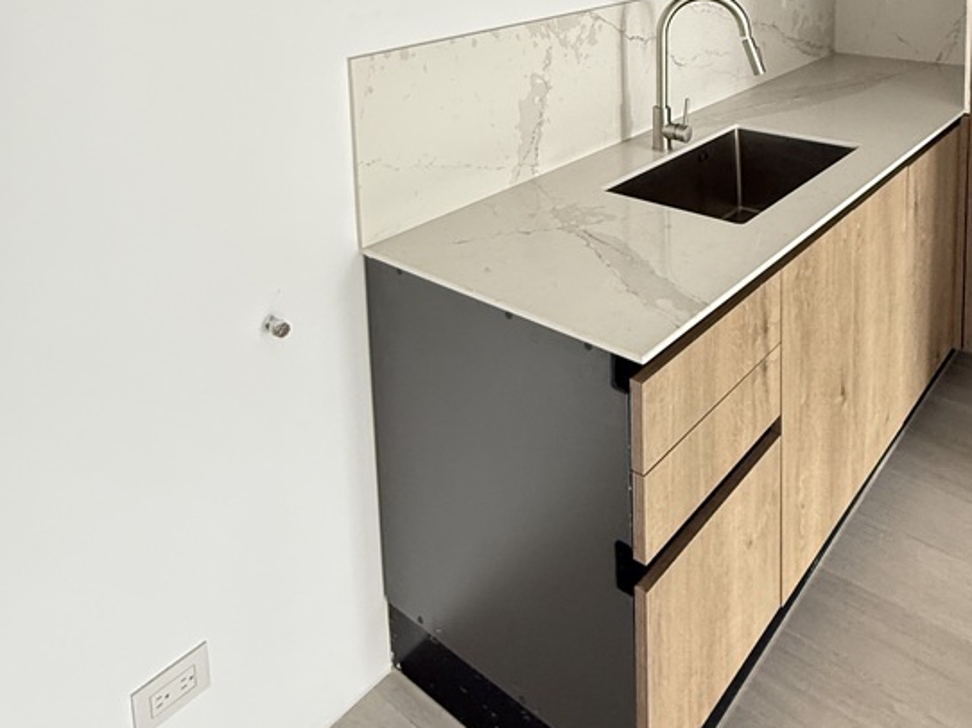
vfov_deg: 40.0
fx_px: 870
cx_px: 552
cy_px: 2
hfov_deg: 58.2
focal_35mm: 31
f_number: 2.2
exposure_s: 1/79
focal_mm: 2.22
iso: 320
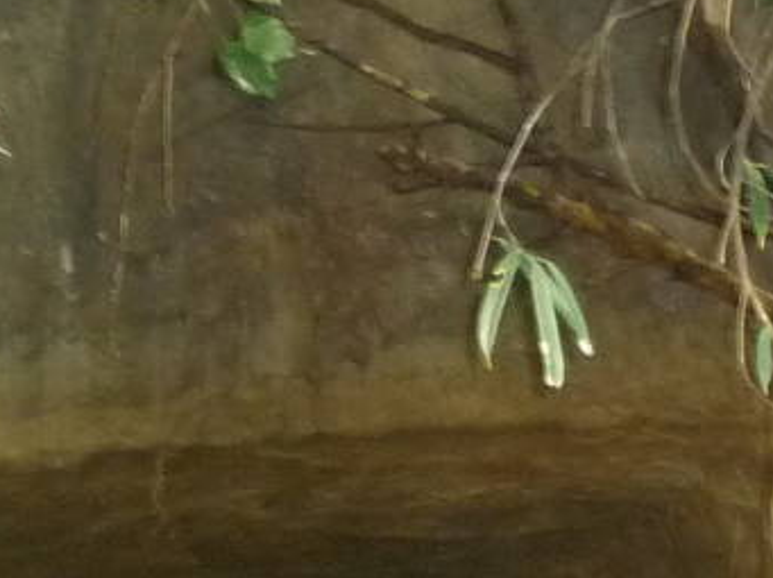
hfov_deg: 12.7
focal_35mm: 155
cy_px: 1106
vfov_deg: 9.1
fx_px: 3458
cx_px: 301
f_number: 2.8
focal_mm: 5.5
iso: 320
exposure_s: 1/8
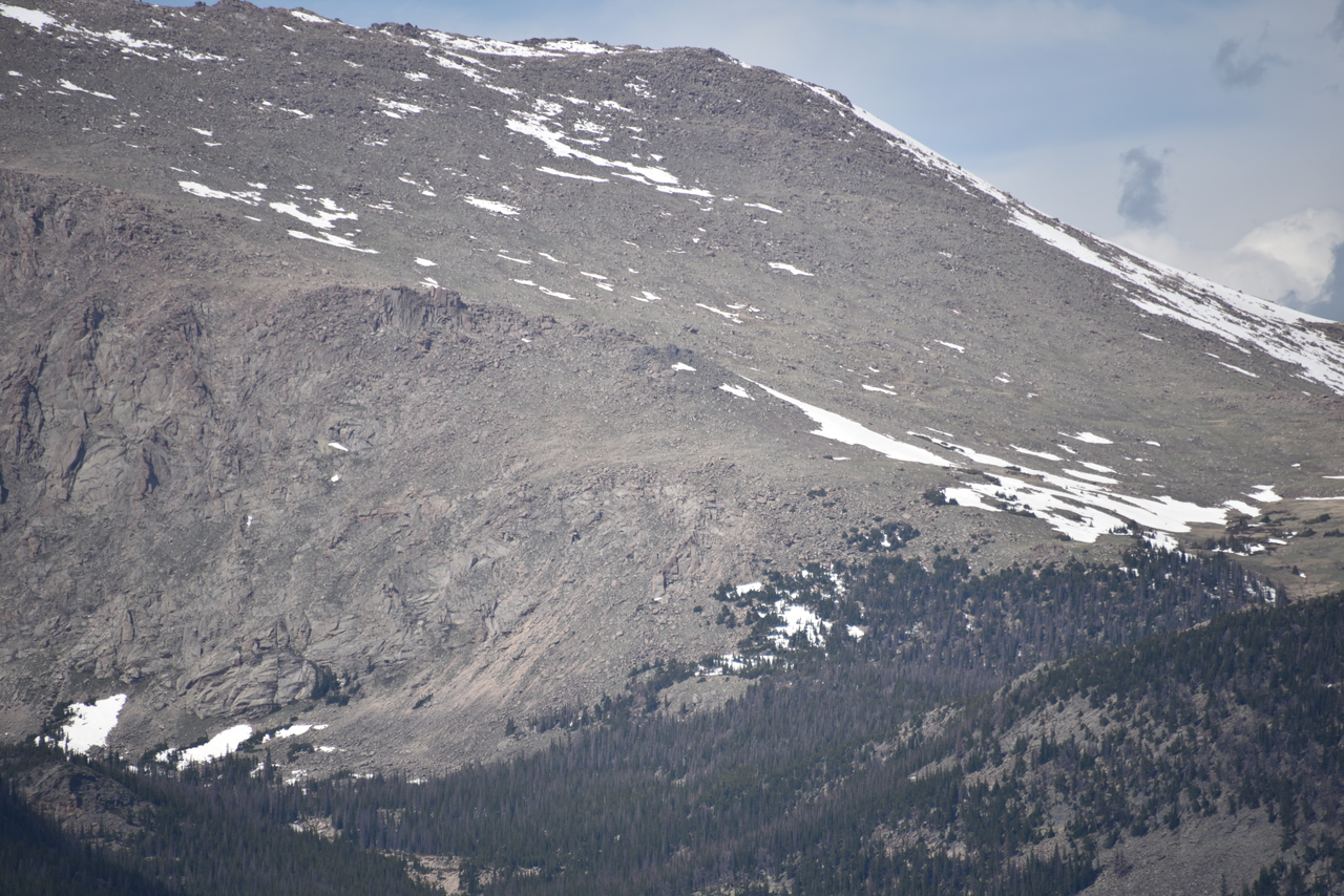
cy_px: 448
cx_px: 672
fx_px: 11202
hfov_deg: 6.9
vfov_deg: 4.6
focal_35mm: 300
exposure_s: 1/640
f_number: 5.6
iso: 100
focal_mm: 300
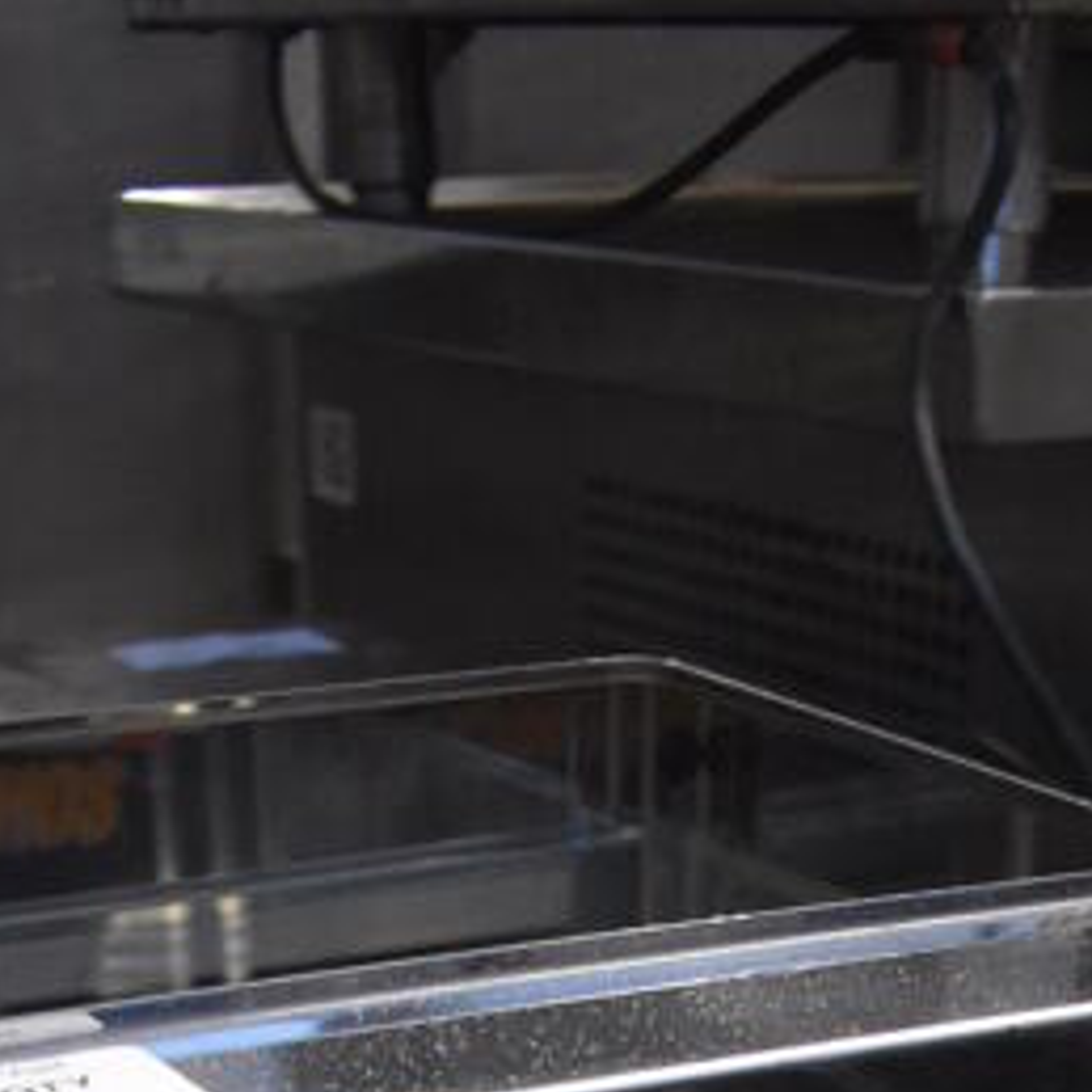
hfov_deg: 21.4
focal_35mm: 81
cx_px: 565
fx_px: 2891
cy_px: 1920
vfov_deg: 17.6
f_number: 3.5
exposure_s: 1/125
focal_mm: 18
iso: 3200
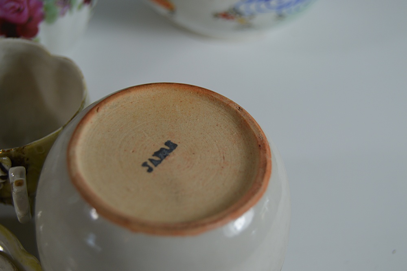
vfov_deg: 20.1
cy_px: 136
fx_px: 762
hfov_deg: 29.9
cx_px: 204
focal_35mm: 68
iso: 180
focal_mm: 45
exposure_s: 1/125
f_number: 5.6
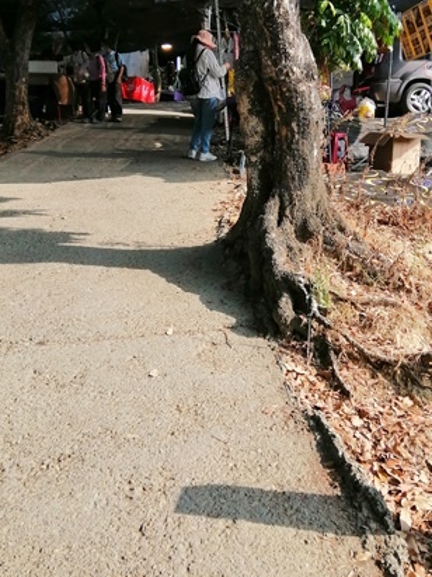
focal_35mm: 38
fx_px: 633
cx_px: 269
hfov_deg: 37.5
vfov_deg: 48.7
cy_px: 227
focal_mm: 3.81
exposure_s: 1/900
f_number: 2.2
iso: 80
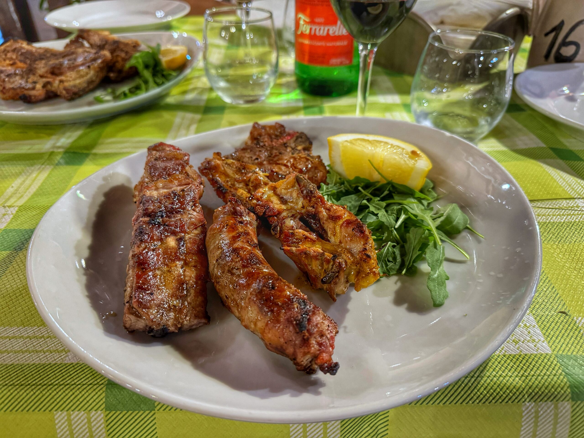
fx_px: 405
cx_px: 292
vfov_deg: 56.8
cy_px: 219
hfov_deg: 71.6
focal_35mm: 24
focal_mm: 6.76
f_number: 1.78
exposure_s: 1/50
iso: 640
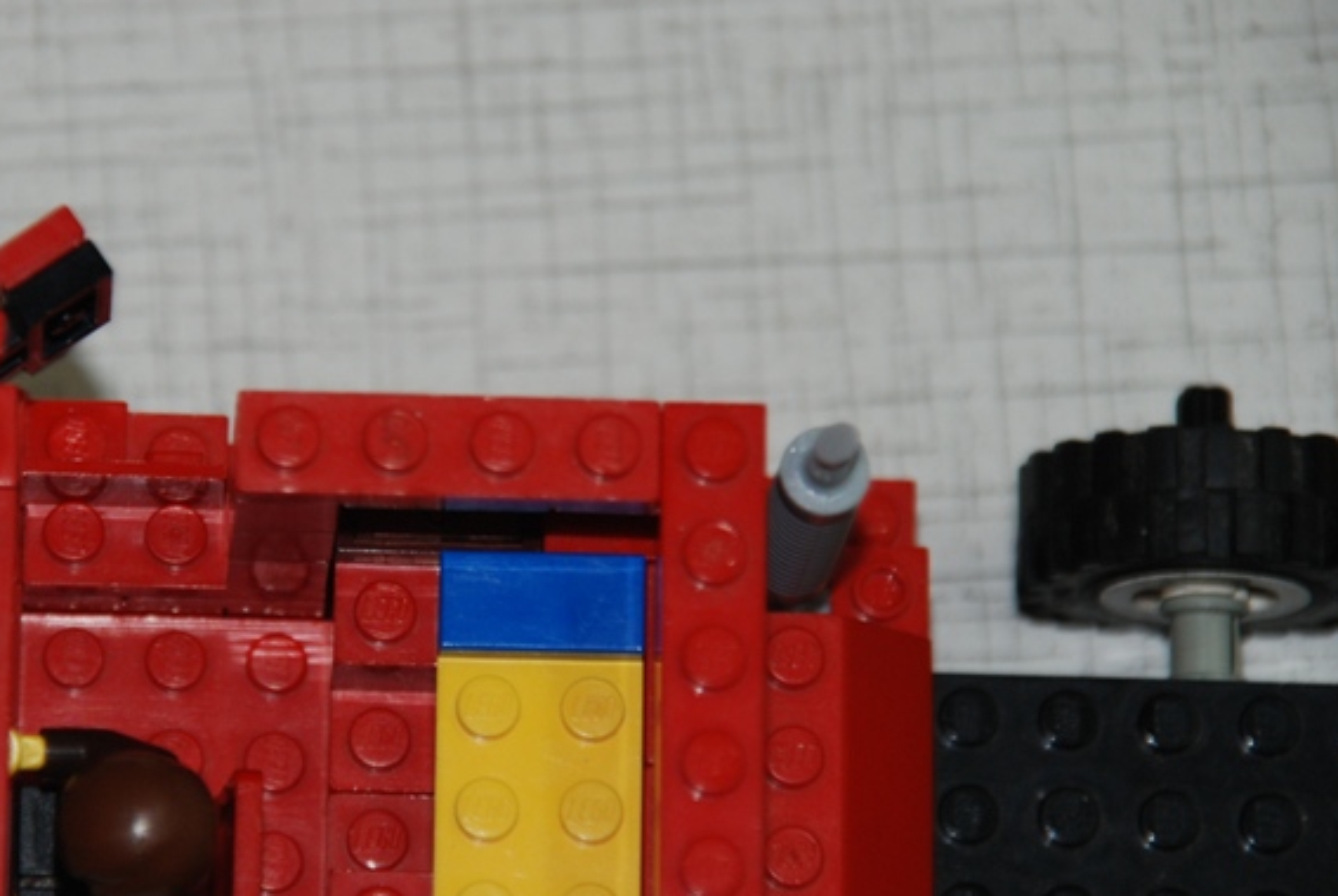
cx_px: 427
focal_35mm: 423
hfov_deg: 4.9
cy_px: 571
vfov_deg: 3.3
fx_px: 15746
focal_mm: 200
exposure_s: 1/60
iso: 400
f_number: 6.3
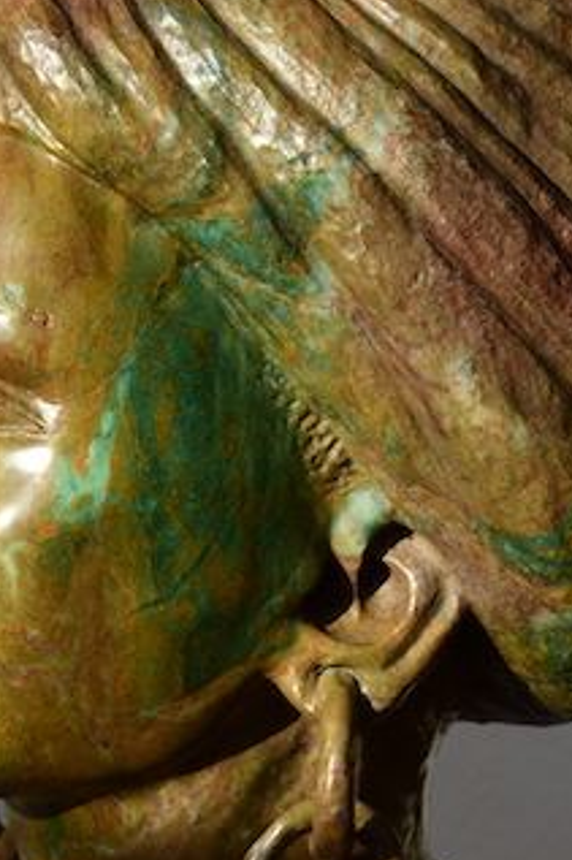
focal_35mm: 101
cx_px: 187
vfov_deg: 20.1
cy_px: 632
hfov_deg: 13.5
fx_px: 2410
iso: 100
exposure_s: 1/80
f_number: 8
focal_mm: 40
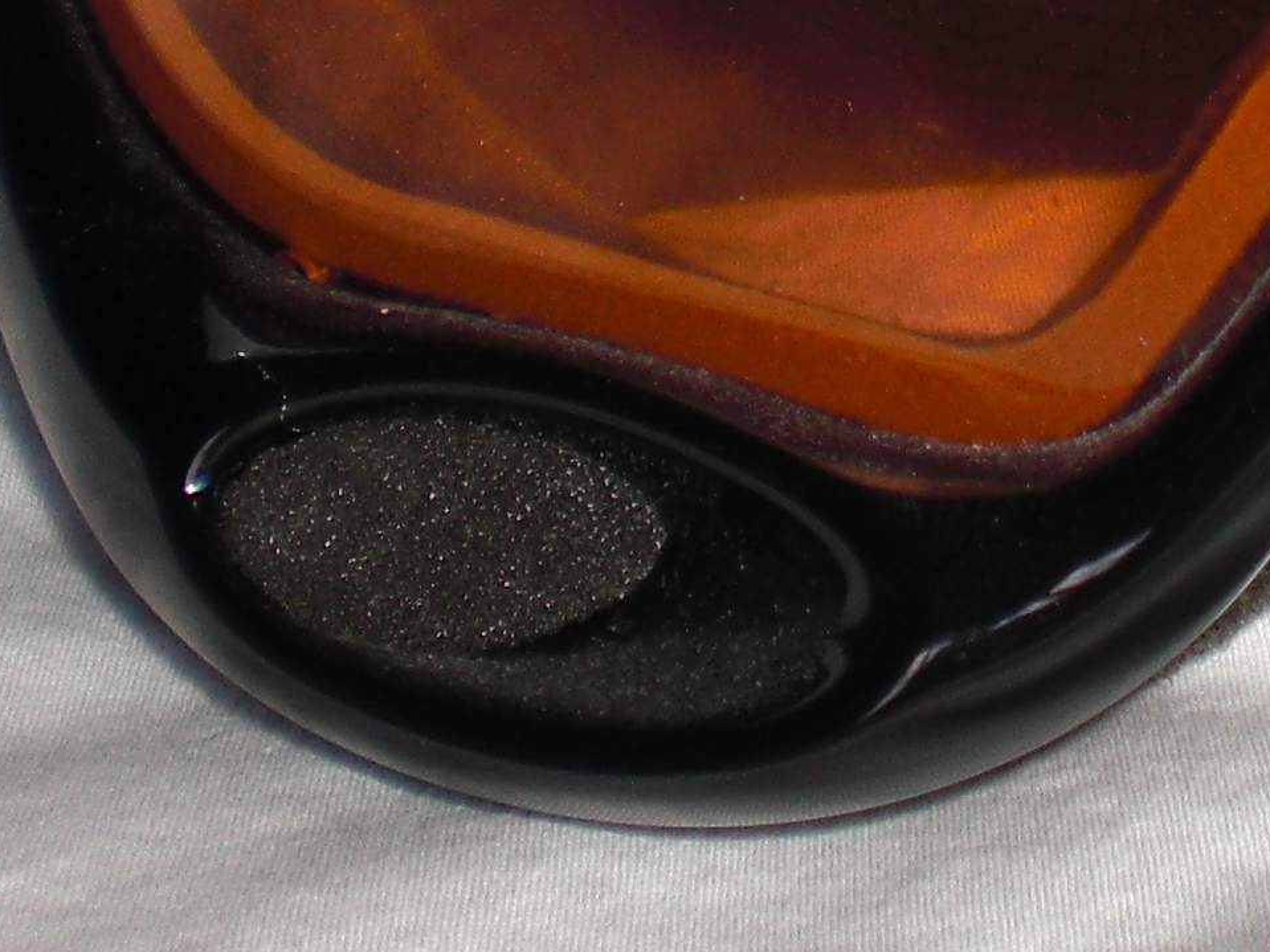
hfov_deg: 14.0
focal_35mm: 137
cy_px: -445
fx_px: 5026
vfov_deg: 10.5
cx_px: 1469
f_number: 3.1
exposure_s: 1/60
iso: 64
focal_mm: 6.3
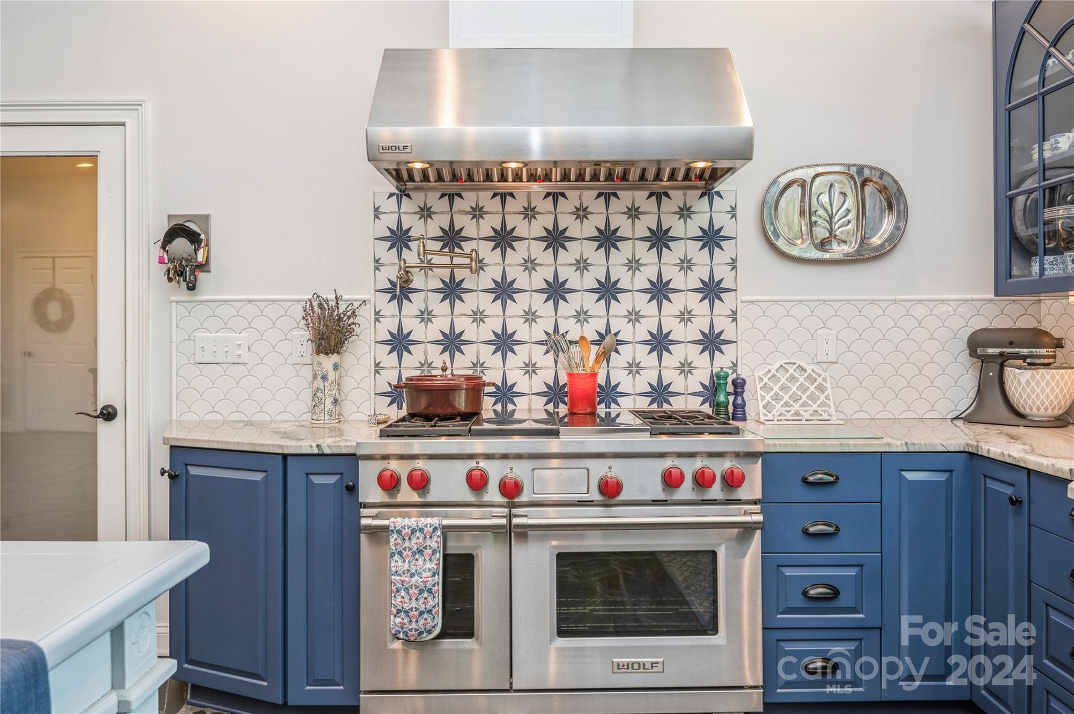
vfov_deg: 49.5
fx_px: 775
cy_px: 357
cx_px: 537
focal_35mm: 26
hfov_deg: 69.4
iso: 200
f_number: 8
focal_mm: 26
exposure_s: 1/6
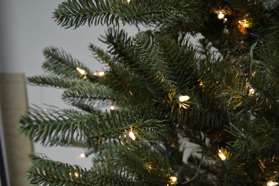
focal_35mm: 45
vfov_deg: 29.9
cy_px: 93
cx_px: 140
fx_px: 349
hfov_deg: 43.6
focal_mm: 30
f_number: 4.2
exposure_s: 1/60
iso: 720
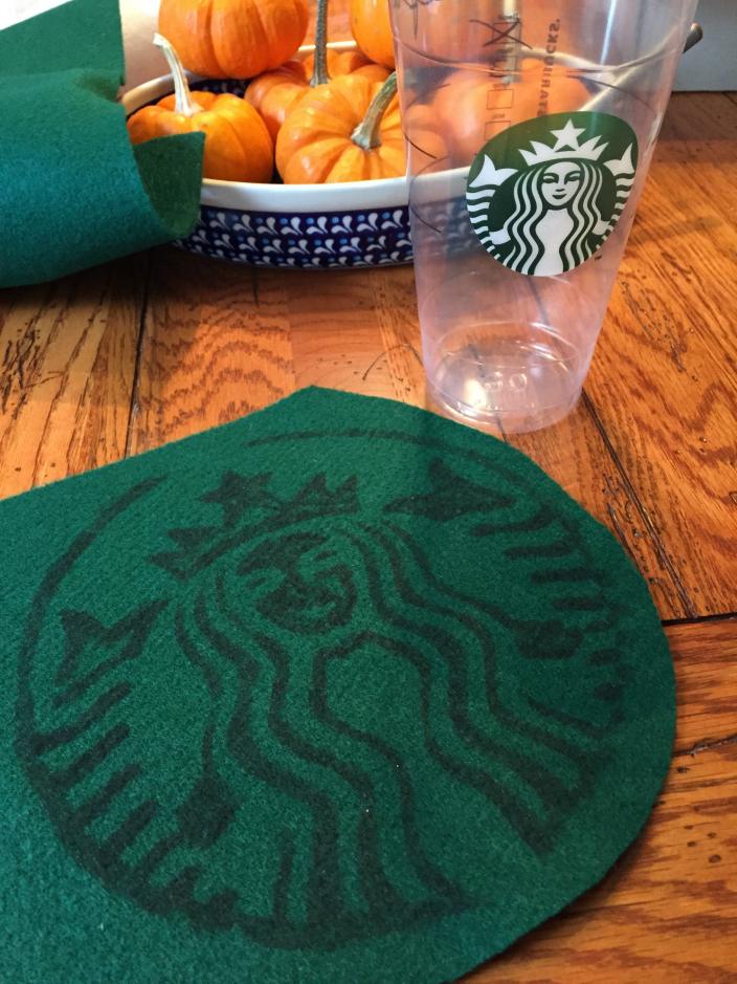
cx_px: 368
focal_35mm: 29
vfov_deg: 61.7
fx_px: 823
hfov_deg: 48.2
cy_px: 492
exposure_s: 1/30
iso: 250
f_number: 2.2
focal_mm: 4.15
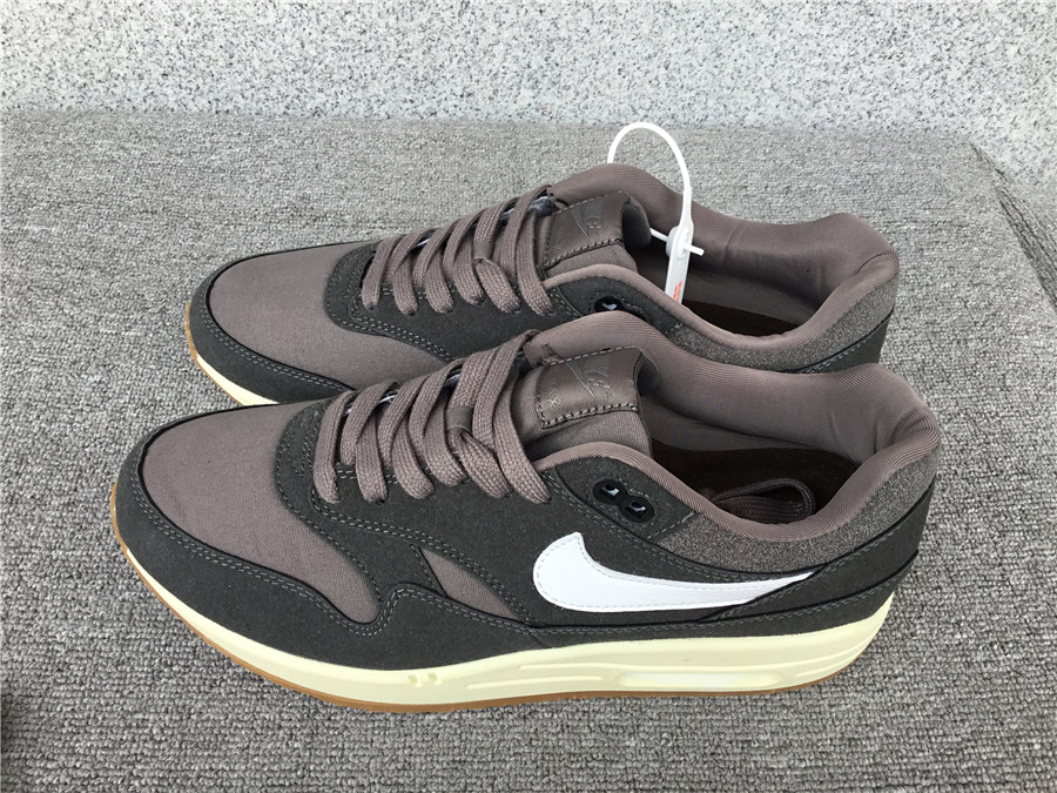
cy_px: 396
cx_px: 528
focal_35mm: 31
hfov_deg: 58.4
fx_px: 947
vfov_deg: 45.4
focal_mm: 3.3
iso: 25
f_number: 2.4
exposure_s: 1/179
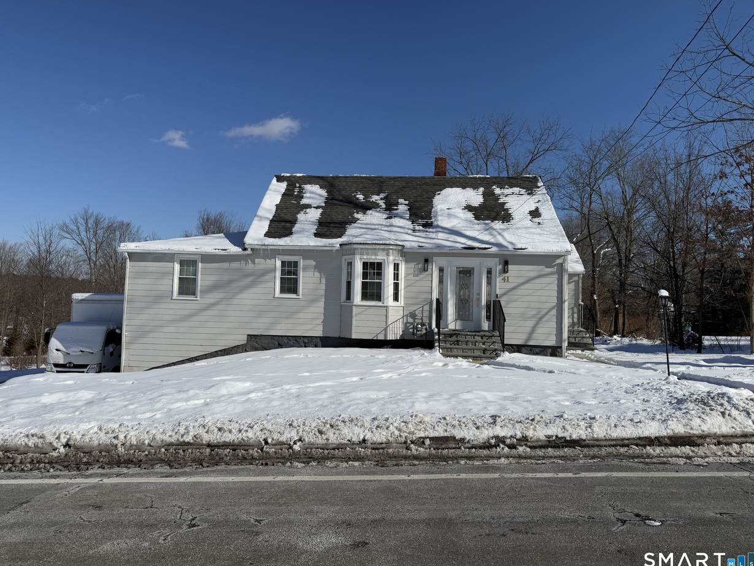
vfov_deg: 54.9
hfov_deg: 69.4
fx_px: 545
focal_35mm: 25
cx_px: 368
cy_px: 279
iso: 80
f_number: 1.78
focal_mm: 6.76
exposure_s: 1/14286
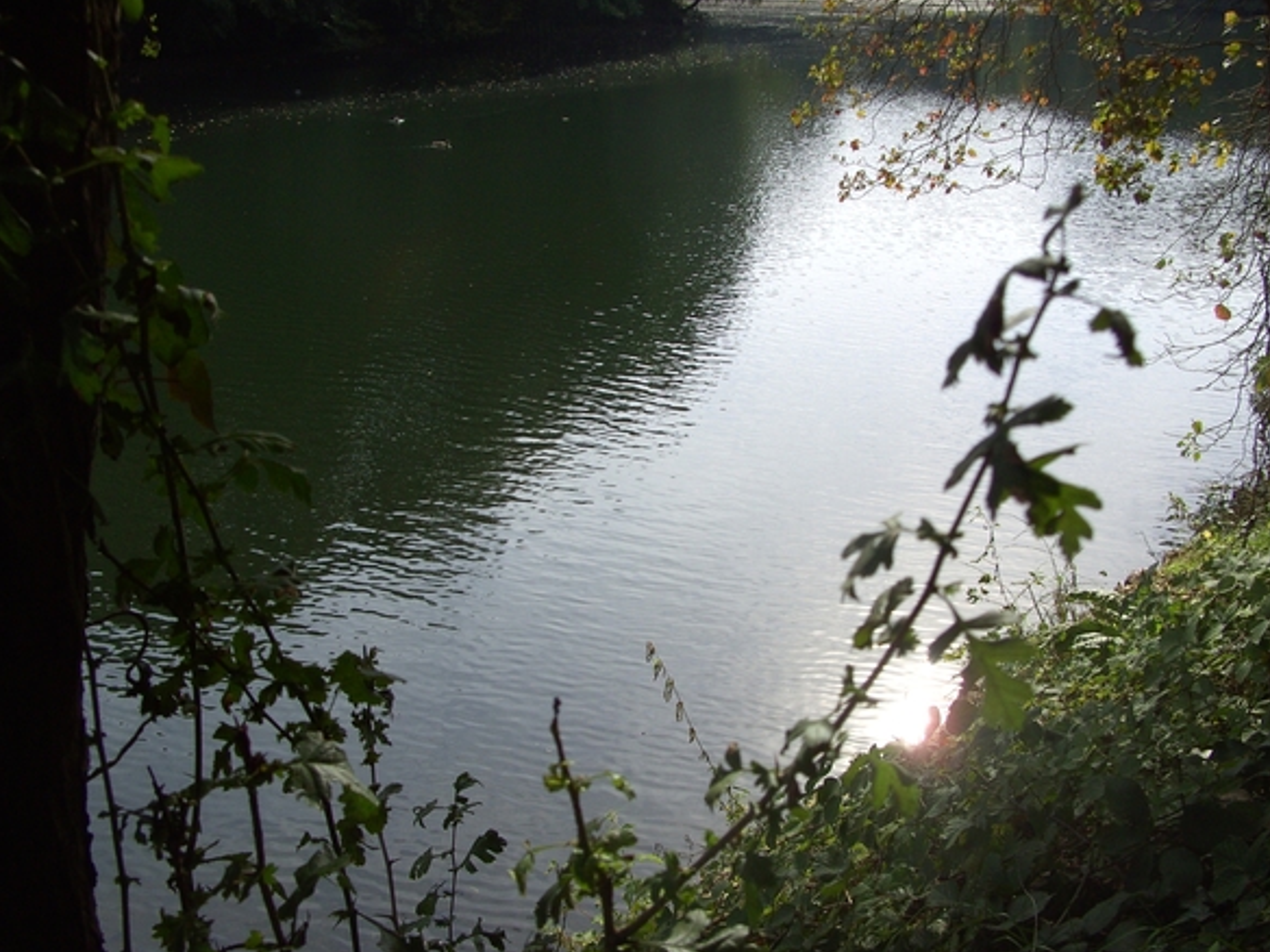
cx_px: 648
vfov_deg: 37.7
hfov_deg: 49.0
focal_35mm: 38
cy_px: 478
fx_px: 1394
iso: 64
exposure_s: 1/440
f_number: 4
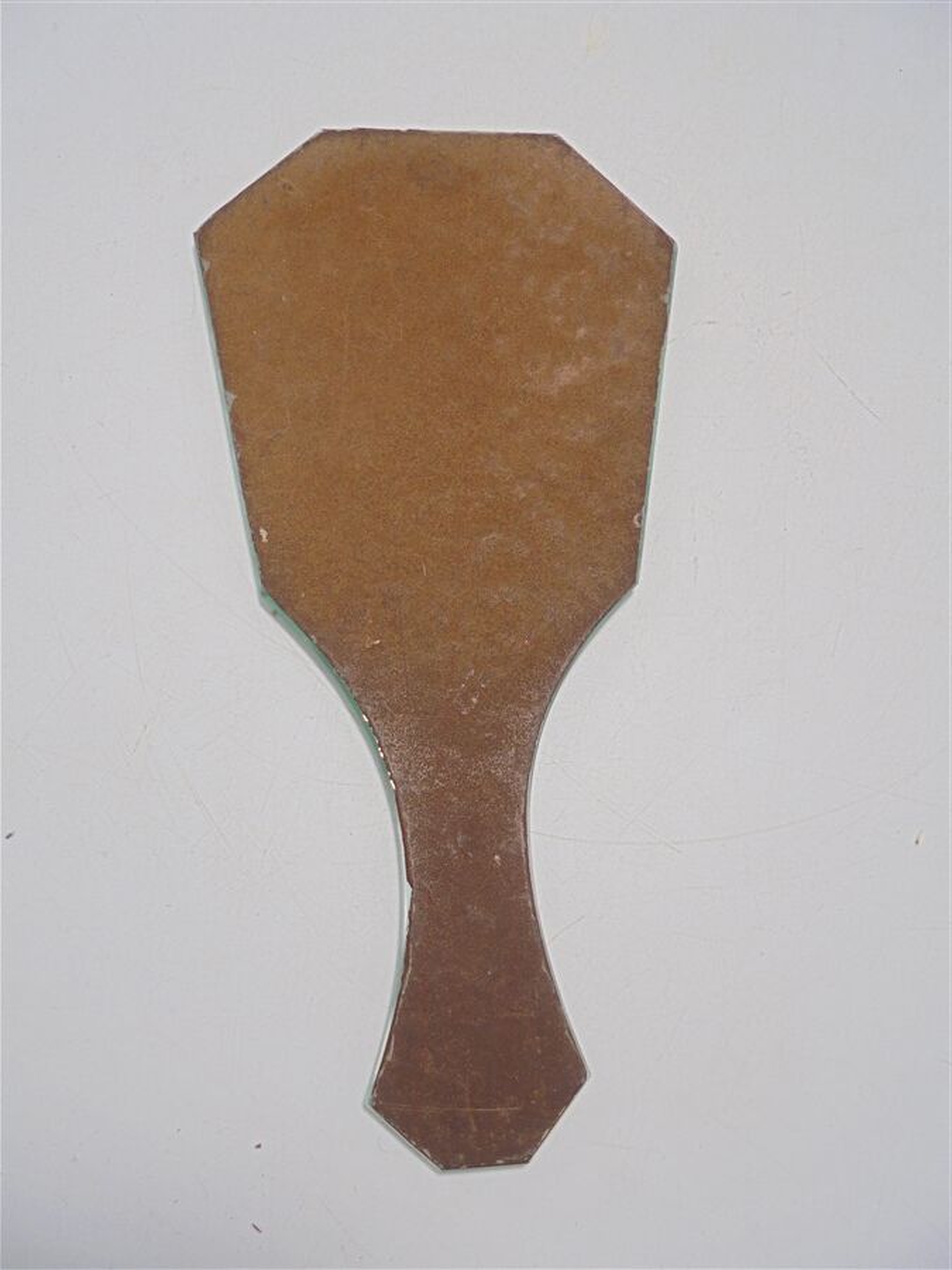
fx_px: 953
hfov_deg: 53.1
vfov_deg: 67.3
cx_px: 476
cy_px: 635
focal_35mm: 26
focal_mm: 4.6
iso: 100
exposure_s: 1/80
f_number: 3.5
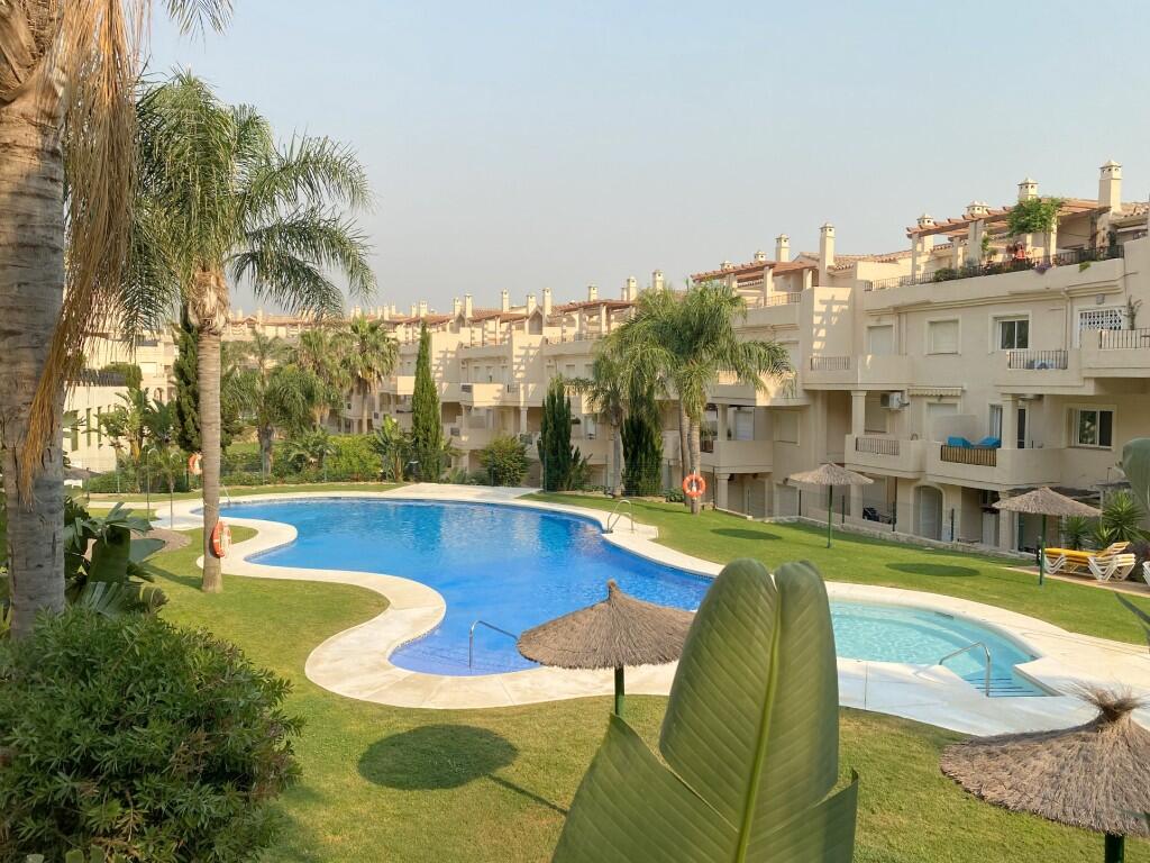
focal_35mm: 26
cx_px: 575
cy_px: 432
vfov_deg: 53.1
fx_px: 864
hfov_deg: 67.3
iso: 32
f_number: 1.8
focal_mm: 4.25
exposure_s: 1/2222
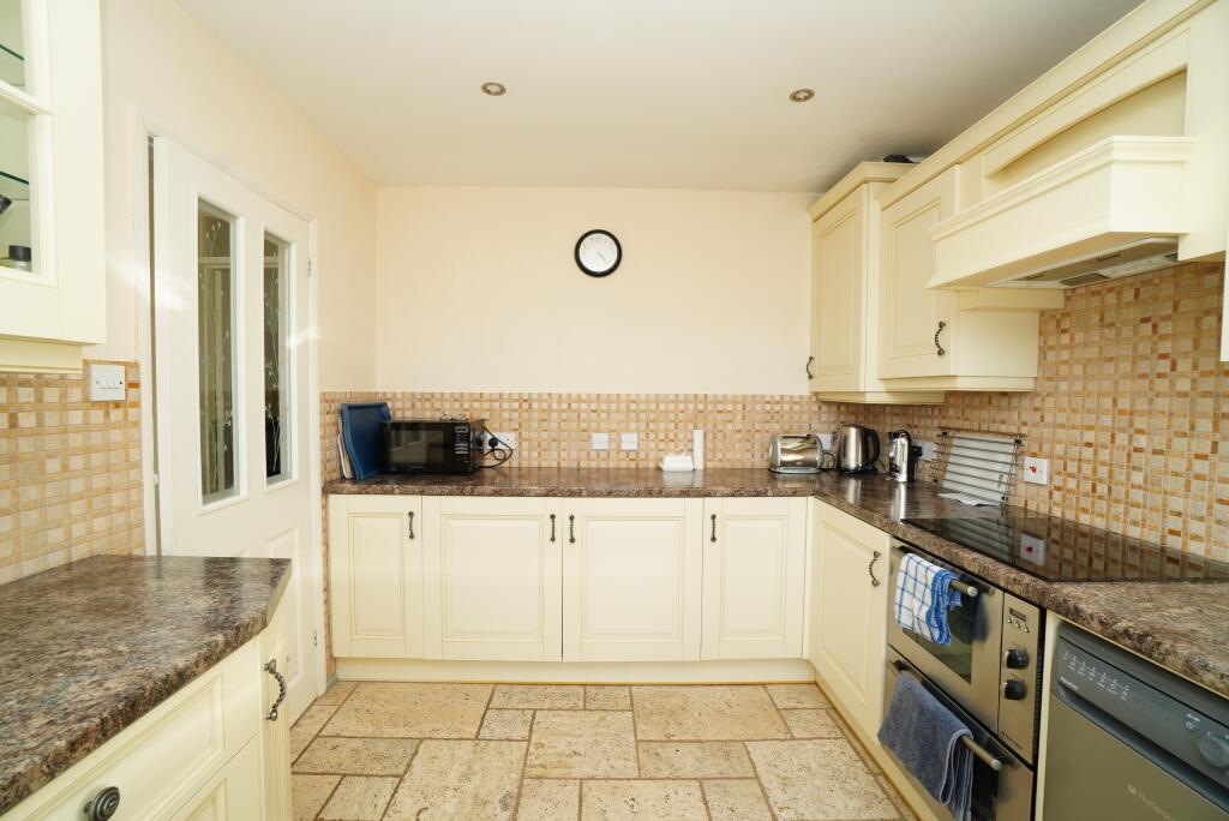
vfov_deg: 77.4
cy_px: 410
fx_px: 512
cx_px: 614
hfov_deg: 100.4
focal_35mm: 15
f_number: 7.1
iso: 400
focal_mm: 10
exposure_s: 1/80
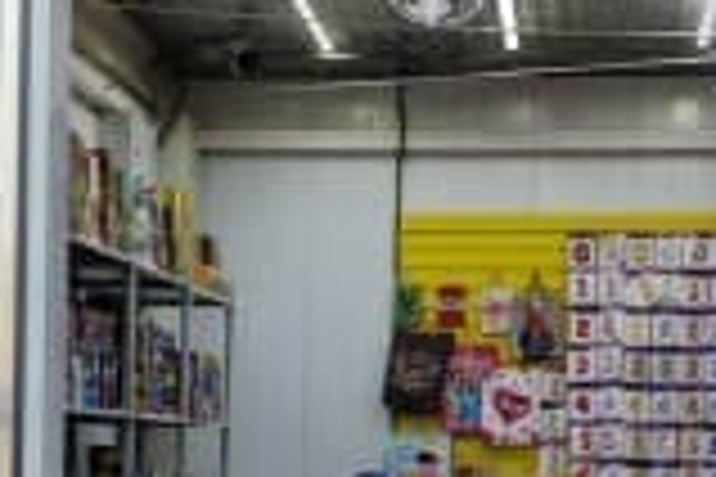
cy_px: 464
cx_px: 378
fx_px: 2108
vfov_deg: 12.8
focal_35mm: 106
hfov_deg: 19.3
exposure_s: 1/100
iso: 80
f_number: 1.95
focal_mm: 5.52
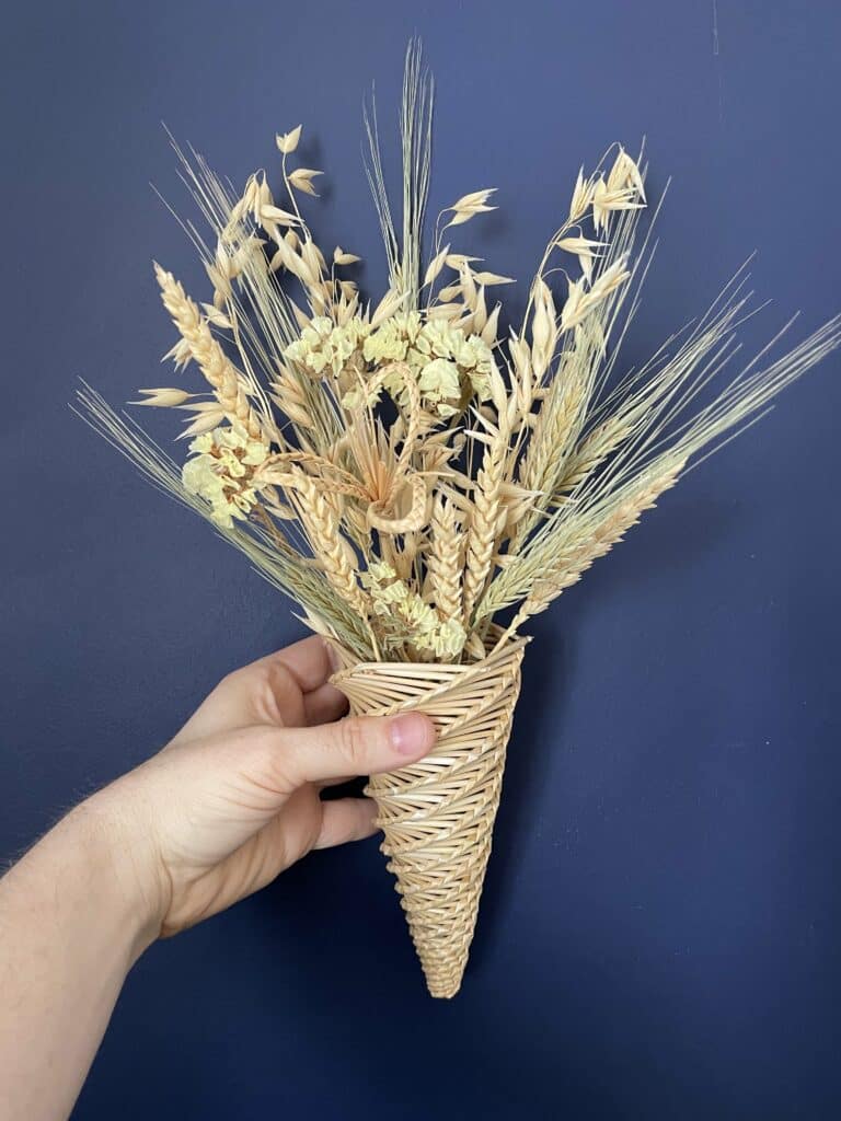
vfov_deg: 67.3
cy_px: 560
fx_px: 842
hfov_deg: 53.1
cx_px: 420
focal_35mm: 26
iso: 320
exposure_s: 1/60
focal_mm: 4.2
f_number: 1.6
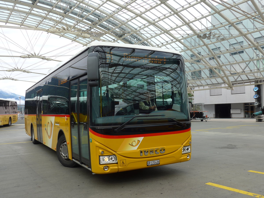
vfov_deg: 41.8
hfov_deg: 54.0
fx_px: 259
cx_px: 132
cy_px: 99
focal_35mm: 34
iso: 80
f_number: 2.8
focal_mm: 7
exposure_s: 1/320
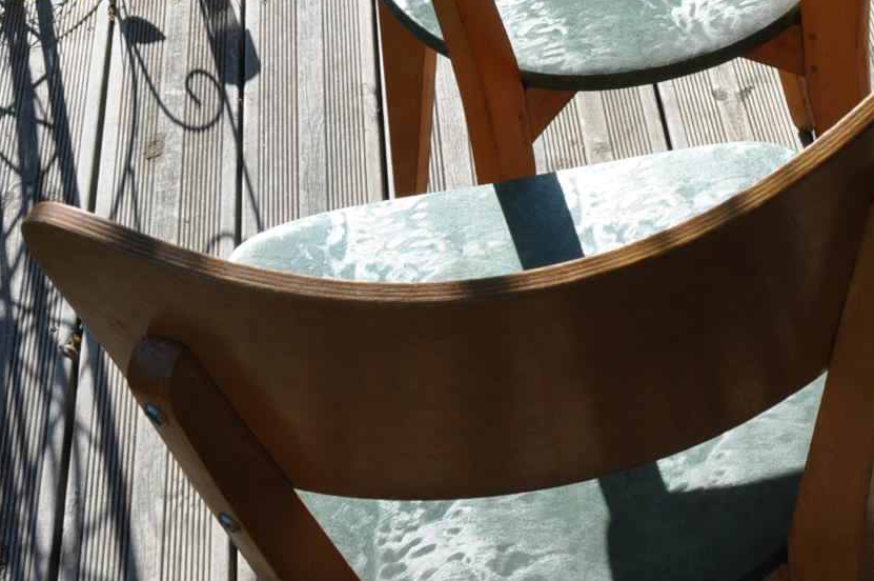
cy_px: 48
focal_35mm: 81
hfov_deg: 23.7
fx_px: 1971
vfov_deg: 16.5
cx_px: 922
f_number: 13
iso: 250
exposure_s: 1/125
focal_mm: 21
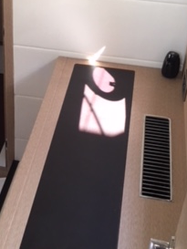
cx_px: 36
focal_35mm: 68
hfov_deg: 21.4
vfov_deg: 28.5
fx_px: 489
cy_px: 127
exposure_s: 1/15
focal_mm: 4.15
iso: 40
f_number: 2.2
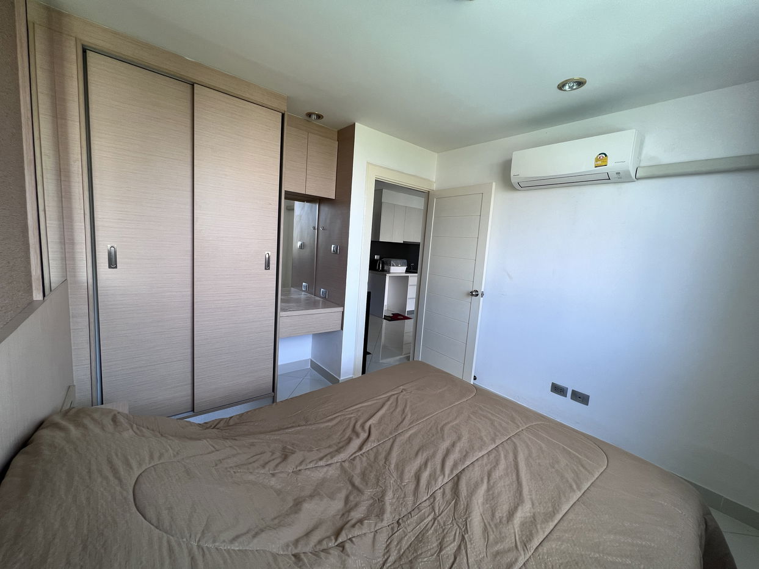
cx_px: 380
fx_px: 285
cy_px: 284
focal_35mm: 13
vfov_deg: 89.9
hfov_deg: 106.2
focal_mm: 1.57
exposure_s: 1/99
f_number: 1.8
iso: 50
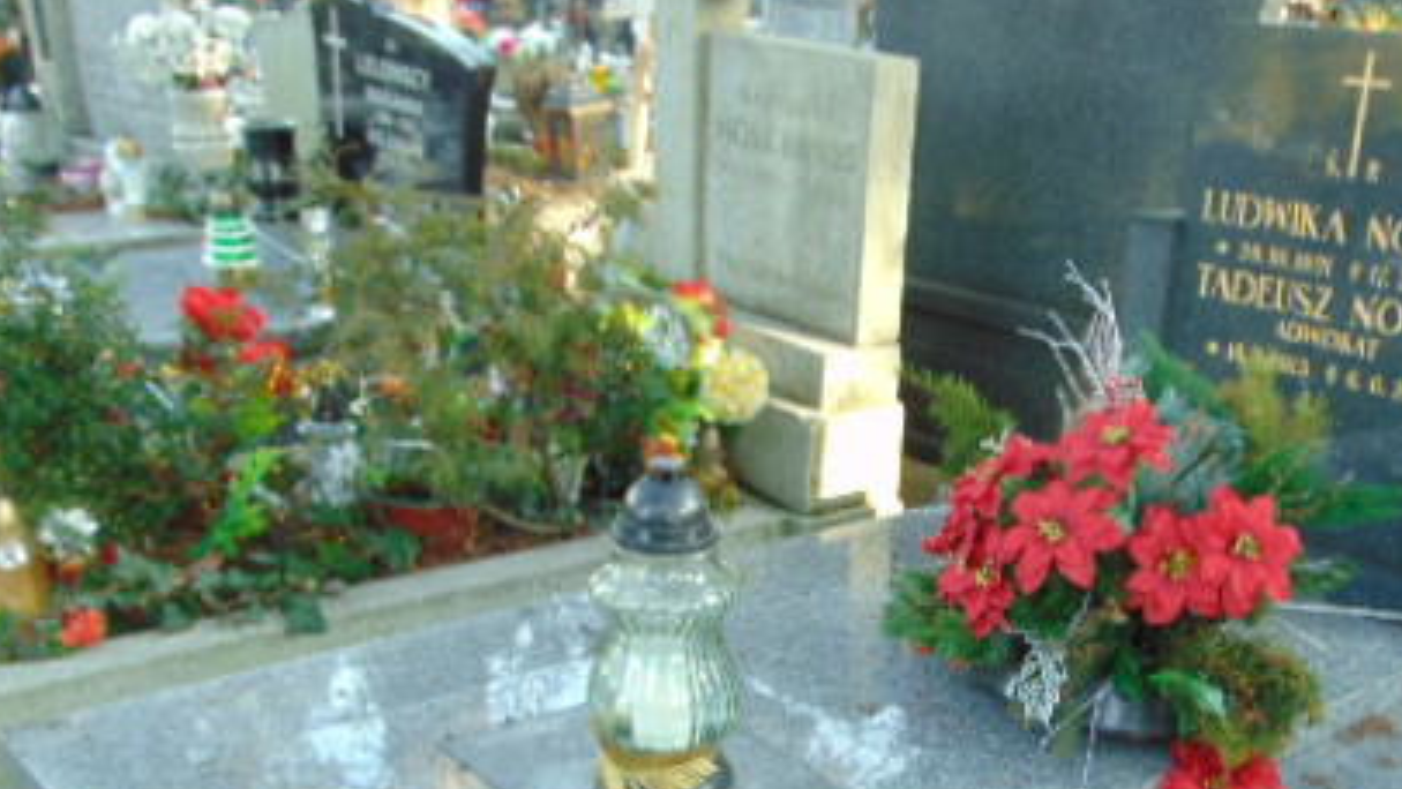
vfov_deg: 27.0
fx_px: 1599
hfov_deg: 47.0
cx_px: 865
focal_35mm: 43
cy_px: 675
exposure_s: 1/40
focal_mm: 4.5
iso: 80
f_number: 3
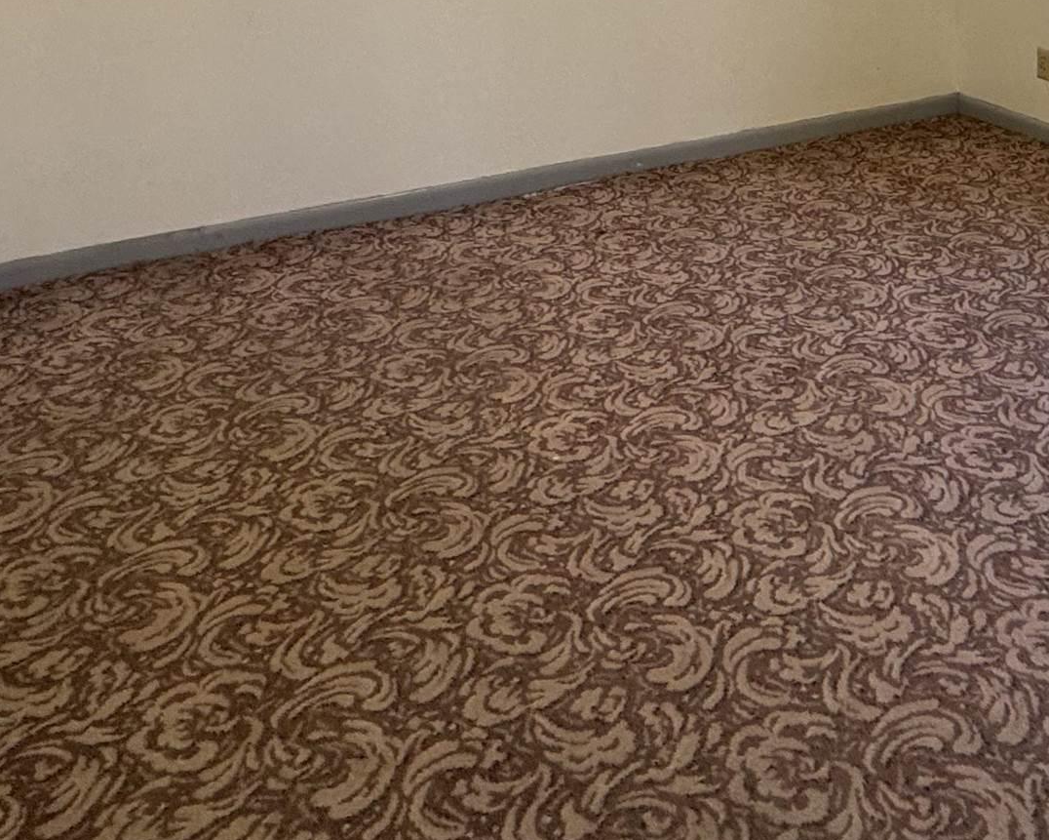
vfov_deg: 33.0
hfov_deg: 45.0
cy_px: -107
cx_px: 807
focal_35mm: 39
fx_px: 1211
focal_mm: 2.22
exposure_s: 1/60
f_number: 2.2
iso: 200
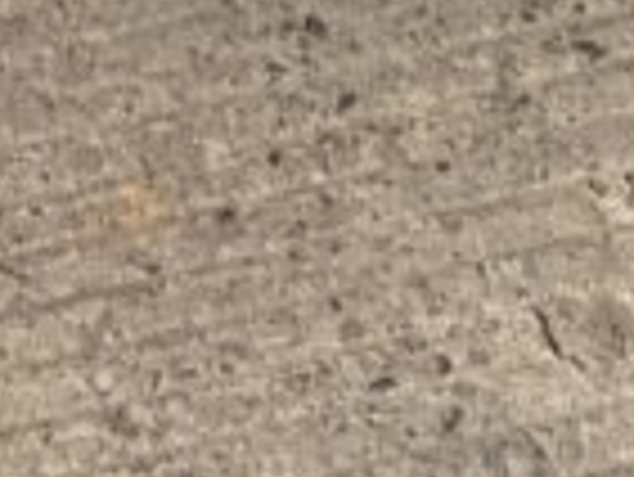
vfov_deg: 6.4
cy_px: -972
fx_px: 3868
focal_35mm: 211
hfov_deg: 9.3
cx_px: 553
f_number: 1.8
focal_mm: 3
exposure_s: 1/1786
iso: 16
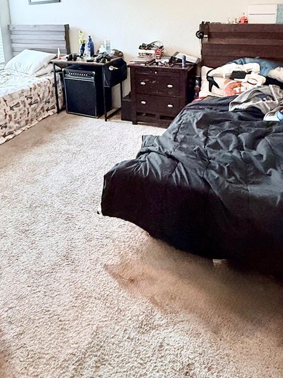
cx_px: 123
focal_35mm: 29
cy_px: 70
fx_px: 316
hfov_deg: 48.1
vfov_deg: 56.7
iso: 500
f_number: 2.2
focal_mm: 2.22
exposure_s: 1/60
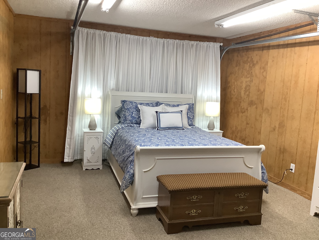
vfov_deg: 45.4
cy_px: 120
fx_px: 286
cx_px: 160
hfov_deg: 58.4
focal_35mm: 31
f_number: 2.4
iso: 125
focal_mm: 3.3
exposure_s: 1/50
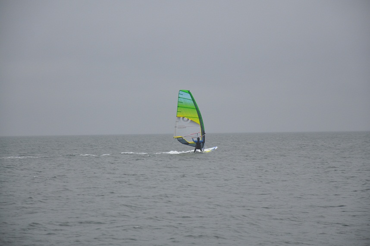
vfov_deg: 8.7
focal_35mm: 158
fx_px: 1617
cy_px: 123
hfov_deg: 13.1
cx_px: 185
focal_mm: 105
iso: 400
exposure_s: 1/125
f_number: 5.6
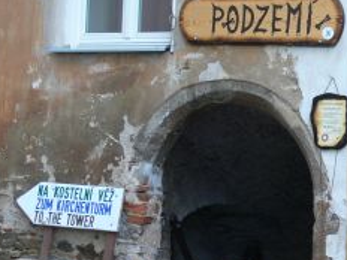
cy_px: 154
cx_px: 366
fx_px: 1363
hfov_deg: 14.2
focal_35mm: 136
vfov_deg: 10.9
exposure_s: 1/50
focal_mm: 12.3
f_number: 3.2
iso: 100
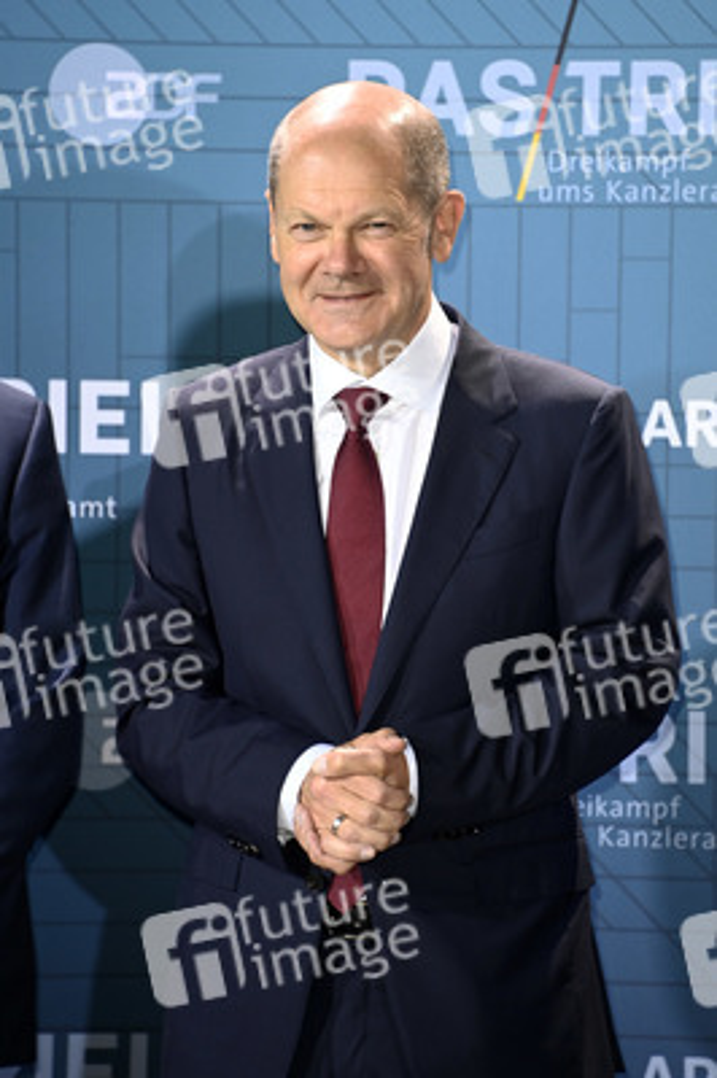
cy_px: 539
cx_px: 358
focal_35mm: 300
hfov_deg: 4.6
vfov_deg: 6.9
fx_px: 8977
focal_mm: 300
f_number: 5.6
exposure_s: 1/250
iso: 2500
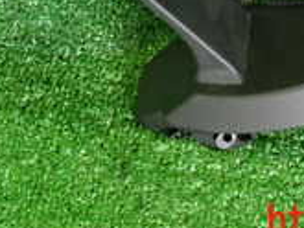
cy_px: -169
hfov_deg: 18.0
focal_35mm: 109
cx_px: 131
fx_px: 958
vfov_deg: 12.5
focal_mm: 5.4
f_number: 2.3
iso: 800
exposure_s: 1/25
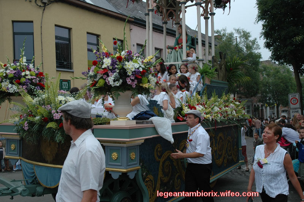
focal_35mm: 38
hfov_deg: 51.3
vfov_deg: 35.4
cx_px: 152
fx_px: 316
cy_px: 101
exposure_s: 1/200
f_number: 6.3
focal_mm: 25
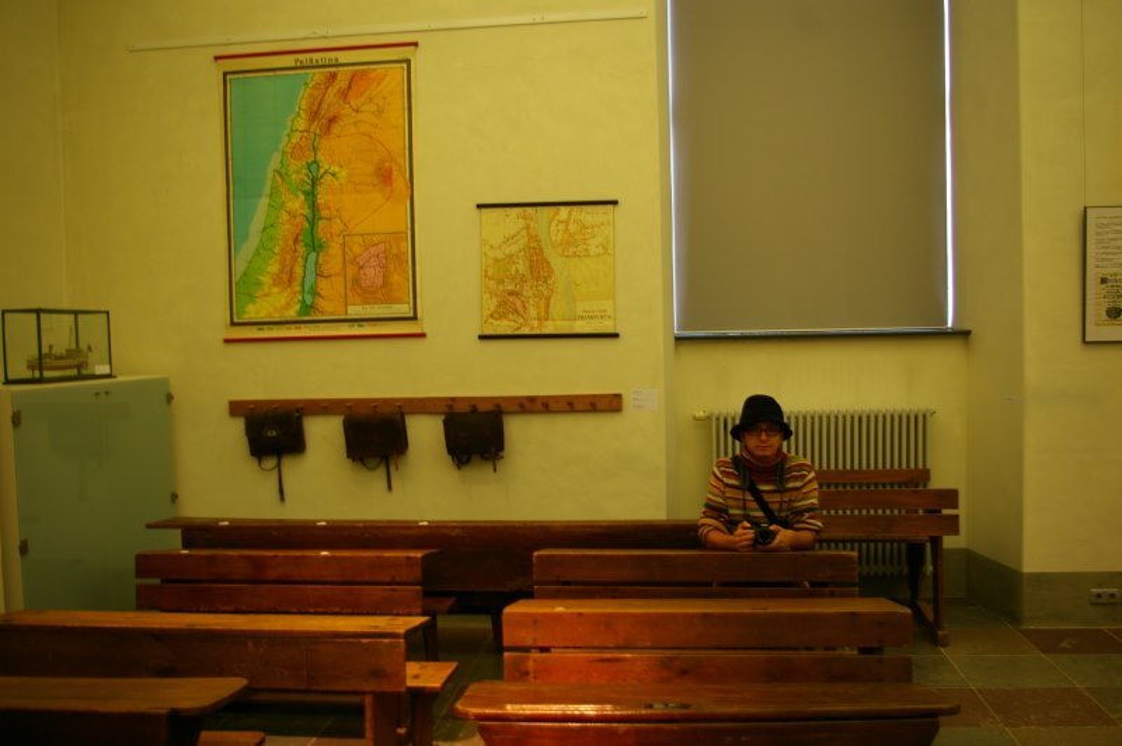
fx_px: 981
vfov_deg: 41.6
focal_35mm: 32
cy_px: 373
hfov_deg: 59.5
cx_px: 561
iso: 200
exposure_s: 1/10
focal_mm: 21
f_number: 4
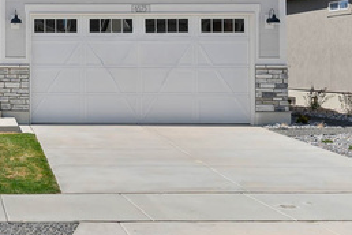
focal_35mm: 67
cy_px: 0
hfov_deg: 27.4
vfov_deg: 19.7
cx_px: -38
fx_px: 655
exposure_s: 1/320
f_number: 8
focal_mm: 27
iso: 320
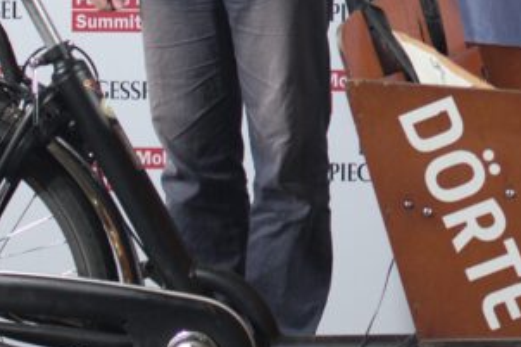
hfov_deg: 7.5
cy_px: -123
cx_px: 685
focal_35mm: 270
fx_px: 3905
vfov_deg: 5.1
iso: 200
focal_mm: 35
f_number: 2.8
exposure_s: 1/60
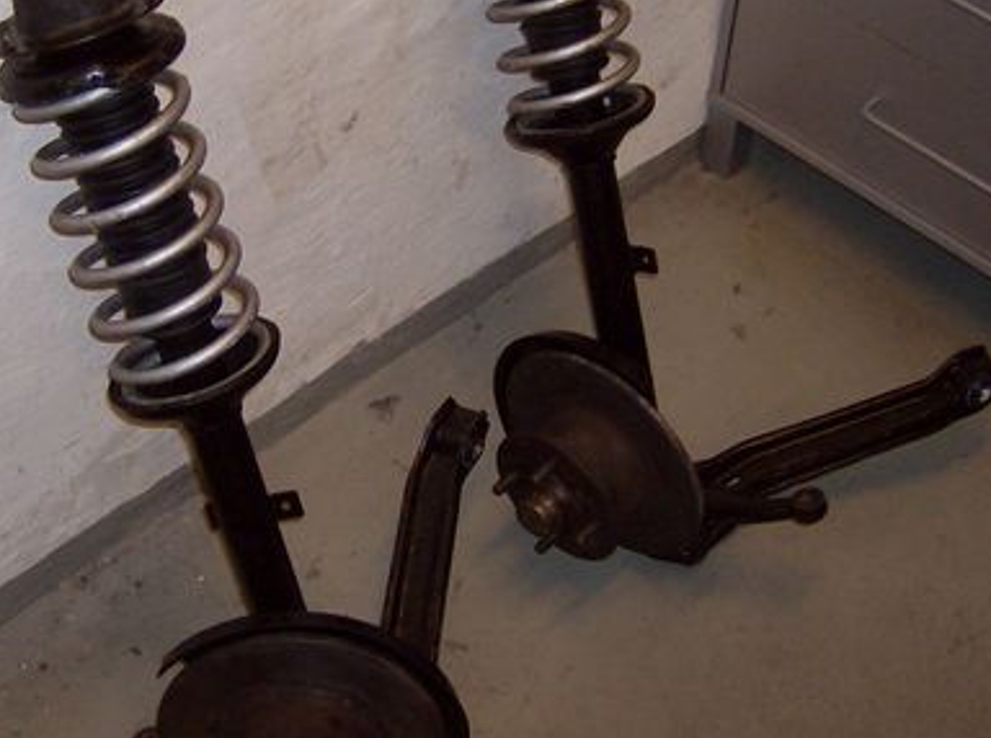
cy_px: 262
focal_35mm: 60
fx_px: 1713
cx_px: 452
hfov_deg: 32.2
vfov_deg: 24.2
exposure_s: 1/60
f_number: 2.8
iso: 200
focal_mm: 6
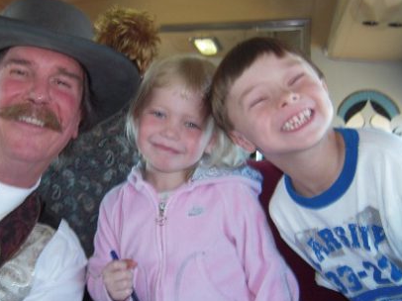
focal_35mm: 53
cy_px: 195
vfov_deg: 27.4
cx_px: 122
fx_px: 615
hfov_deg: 35.7
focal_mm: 5
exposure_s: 1/40
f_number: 2.7
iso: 100
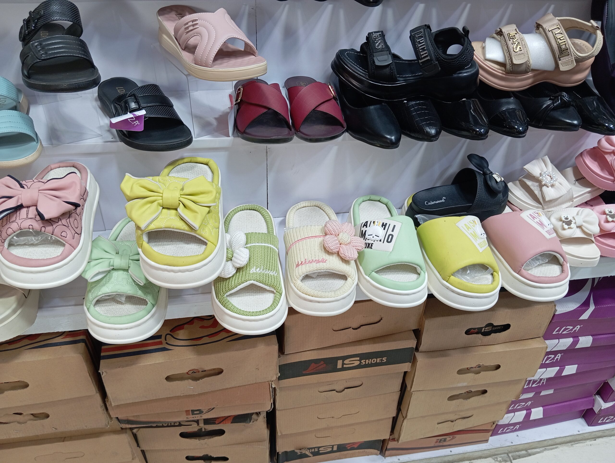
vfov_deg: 49.9
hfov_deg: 63.4
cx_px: 308
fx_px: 498
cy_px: 232
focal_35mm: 28
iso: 114
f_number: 1.8
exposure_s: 1/50
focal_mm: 4.22
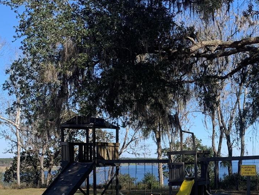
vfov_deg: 24.6
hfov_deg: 31.9
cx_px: 223
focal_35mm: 58
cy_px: 171
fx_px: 434
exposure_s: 1/1992
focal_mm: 4.25
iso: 25
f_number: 1.8
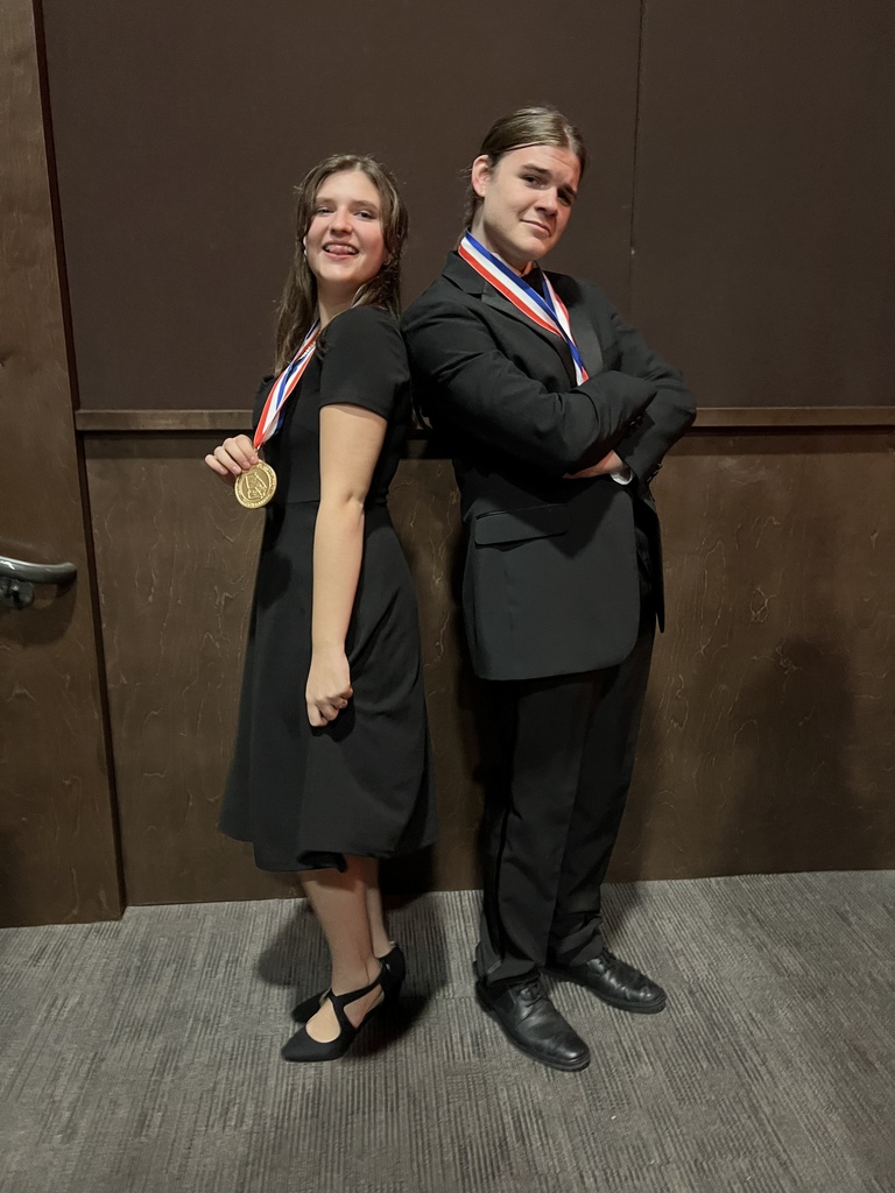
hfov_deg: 53.1
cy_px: 596
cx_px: 448
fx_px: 896
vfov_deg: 67.3
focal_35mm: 26
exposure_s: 1/30
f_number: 1.5
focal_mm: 5.7
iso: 500
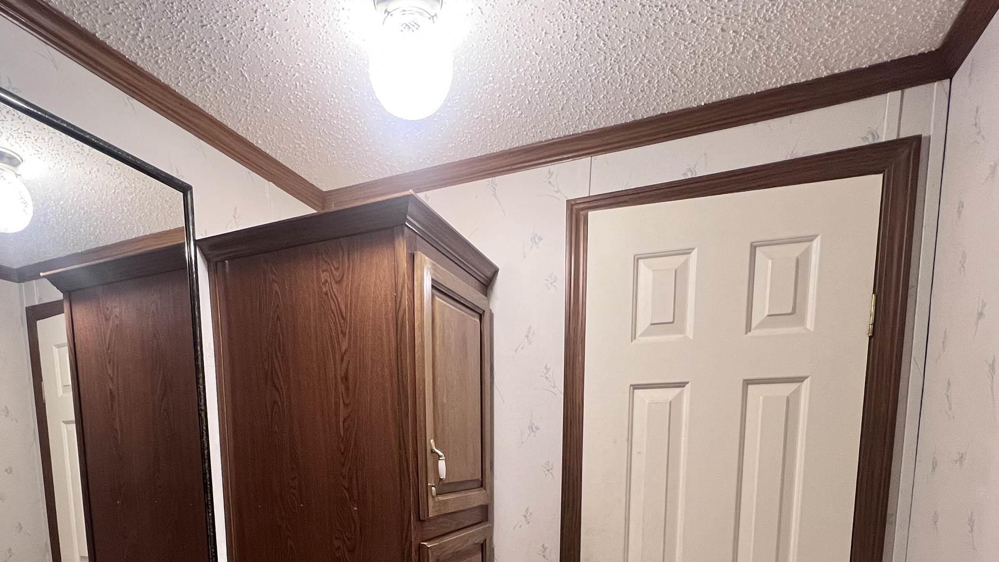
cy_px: 540
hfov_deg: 83.5
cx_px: 440
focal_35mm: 21
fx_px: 556
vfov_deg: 46.4
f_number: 1.8
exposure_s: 1/60
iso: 250
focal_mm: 1.57
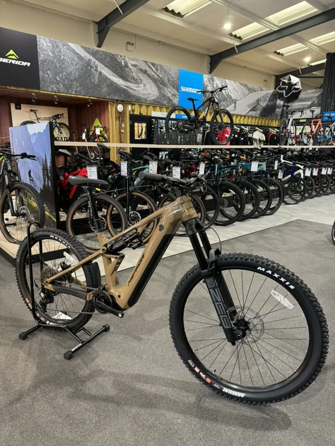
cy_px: 223
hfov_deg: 56.8
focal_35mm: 24
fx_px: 310
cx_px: 168
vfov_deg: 71.6
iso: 320
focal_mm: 6.76
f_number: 1.78
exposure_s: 1/60
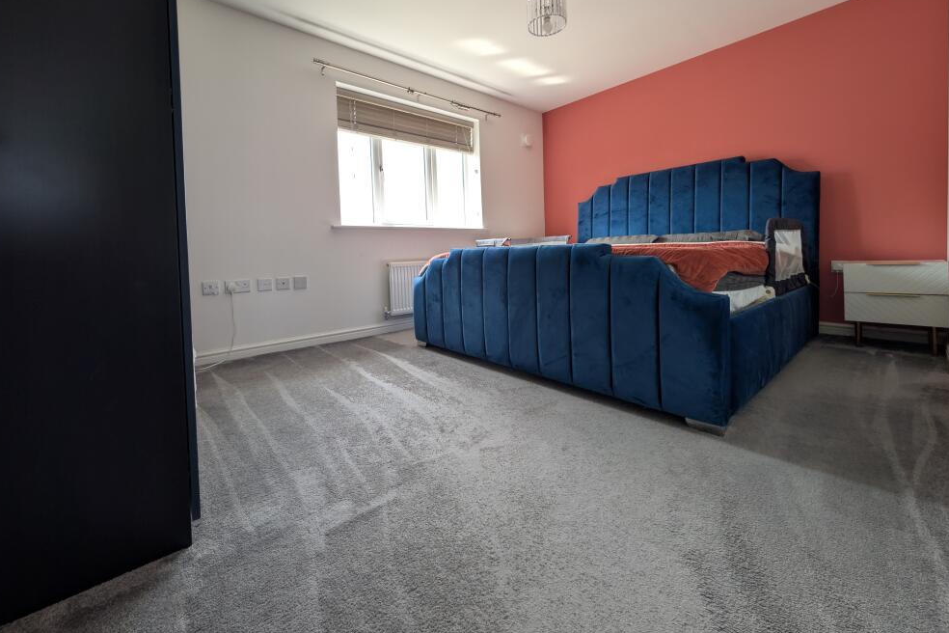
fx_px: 343
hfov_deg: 108.3
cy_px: 266
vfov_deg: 84.8
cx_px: 465
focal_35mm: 13
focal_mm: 2.02
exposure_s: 1/234
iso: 85
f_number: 1.7
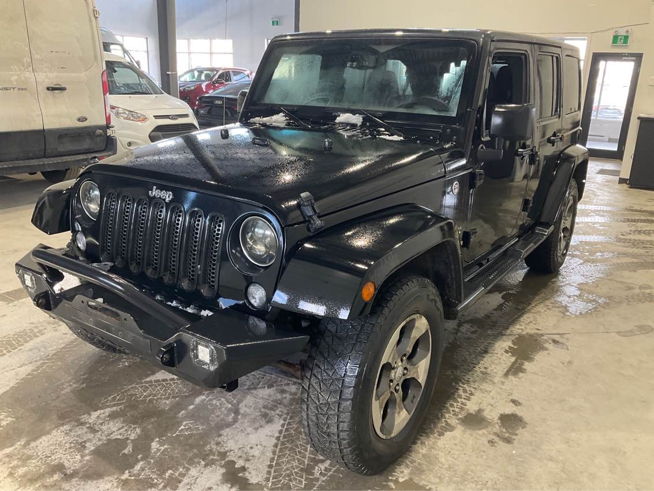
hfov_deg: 61.7
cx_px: 327
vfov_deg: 48.2
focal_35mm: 29
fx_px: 548
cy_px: 246
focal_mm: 3
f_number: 1.8
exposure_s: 1/60
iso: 80
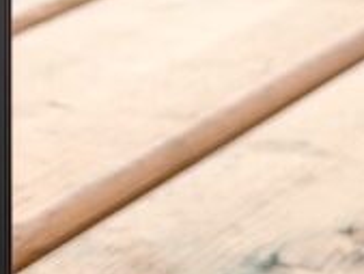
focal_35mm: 218
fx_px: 2294
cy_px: 58
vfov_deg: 6.8
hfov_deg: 8.8
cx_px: -213
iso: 64
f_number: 1.78
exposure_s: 1/121
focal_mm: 6.76
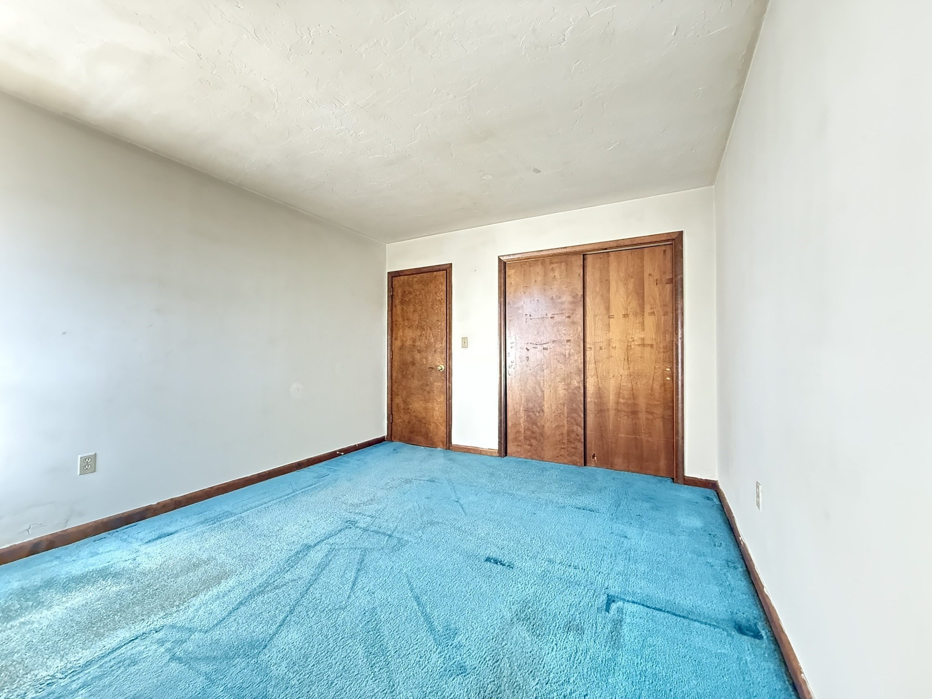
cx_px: 466
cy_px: 350
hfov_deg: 102.1
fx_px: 377
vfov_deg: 85.7
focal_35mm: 14
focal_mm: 2.22
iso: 1250
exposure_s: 1/60
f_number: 2.2
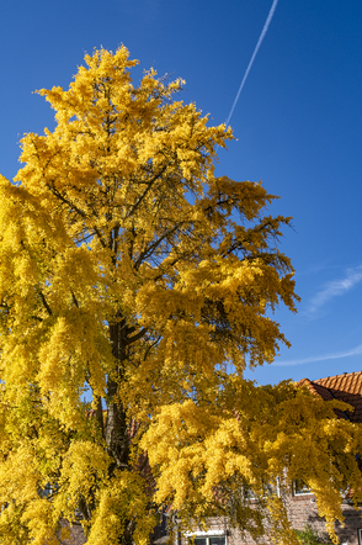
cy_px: 409
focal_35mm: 50
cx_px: 131
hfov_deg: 26.8
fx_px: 755
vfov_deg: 38.6
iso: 160
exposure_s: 1/120
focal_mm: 21.4
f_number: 5.6
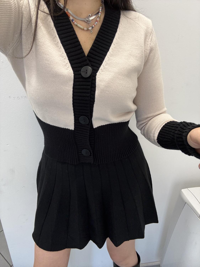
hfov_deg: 58.9
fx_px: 177
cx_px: 100
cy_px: 134
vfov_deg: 73.9
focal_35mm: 23
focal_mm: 2.69
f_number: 1.9
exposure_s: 1/50
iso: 100
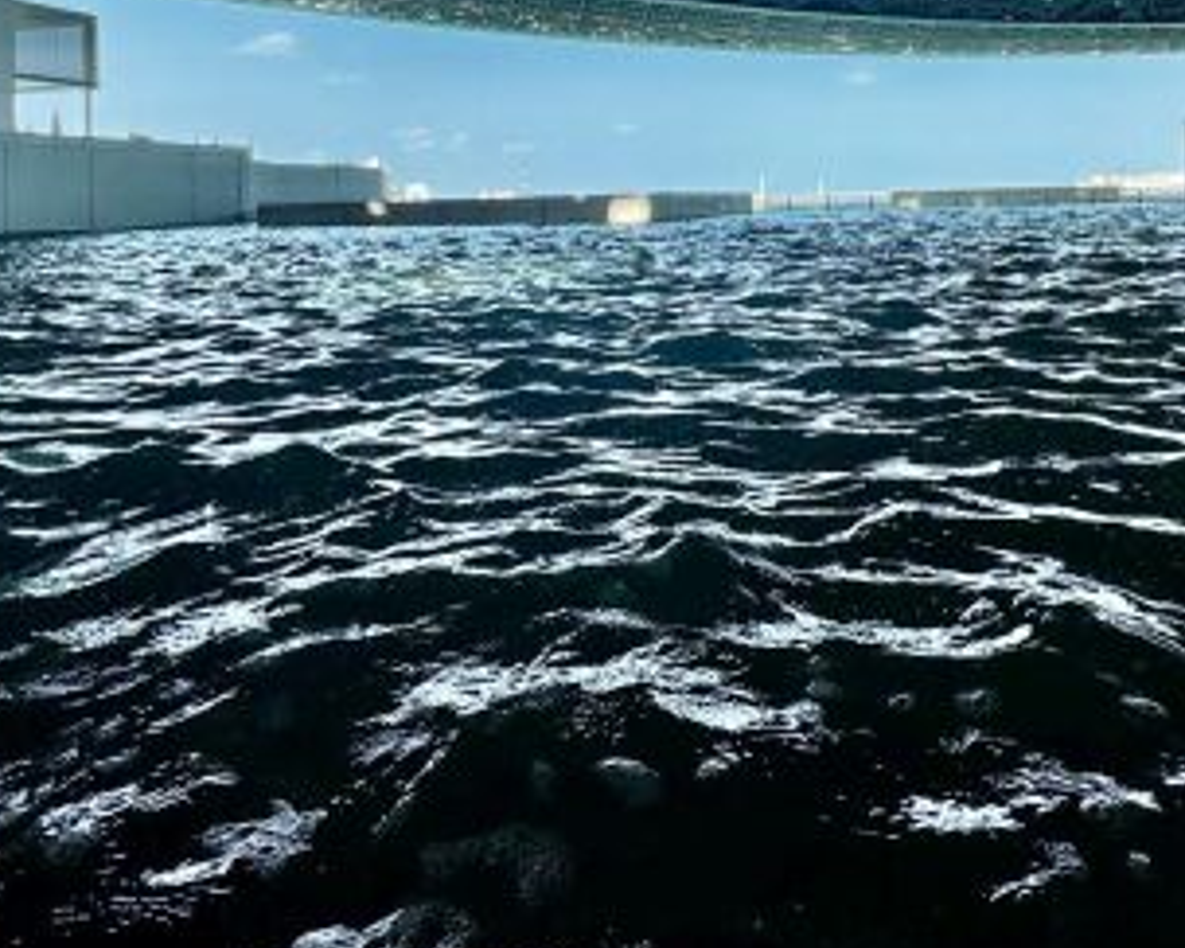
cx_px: 737
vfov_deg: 50.0
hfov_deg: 63.2
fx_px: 947
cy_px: 191
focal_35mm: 27
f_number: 2.2
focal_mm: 2.22
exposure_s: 1/821
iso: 40
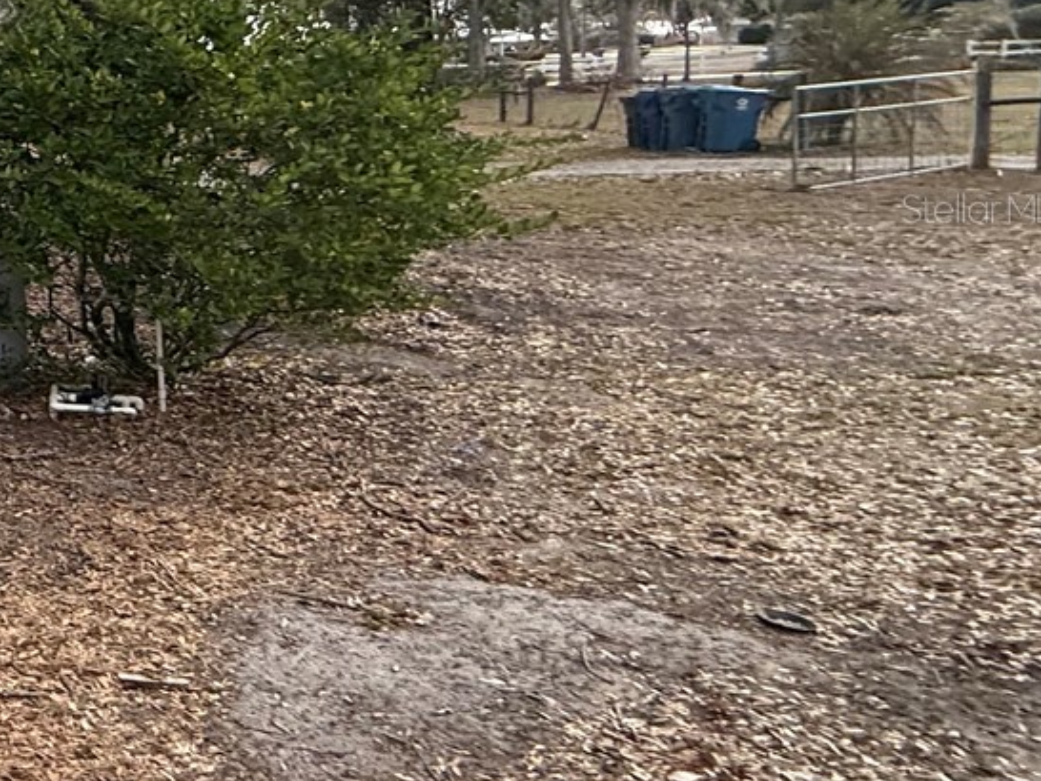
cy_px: 208
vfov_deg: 34.5
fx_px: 1234
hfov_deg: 30.5
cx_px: -444
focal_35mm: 41
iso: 64
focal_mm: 2.22
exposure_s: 1/651
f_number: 2.2
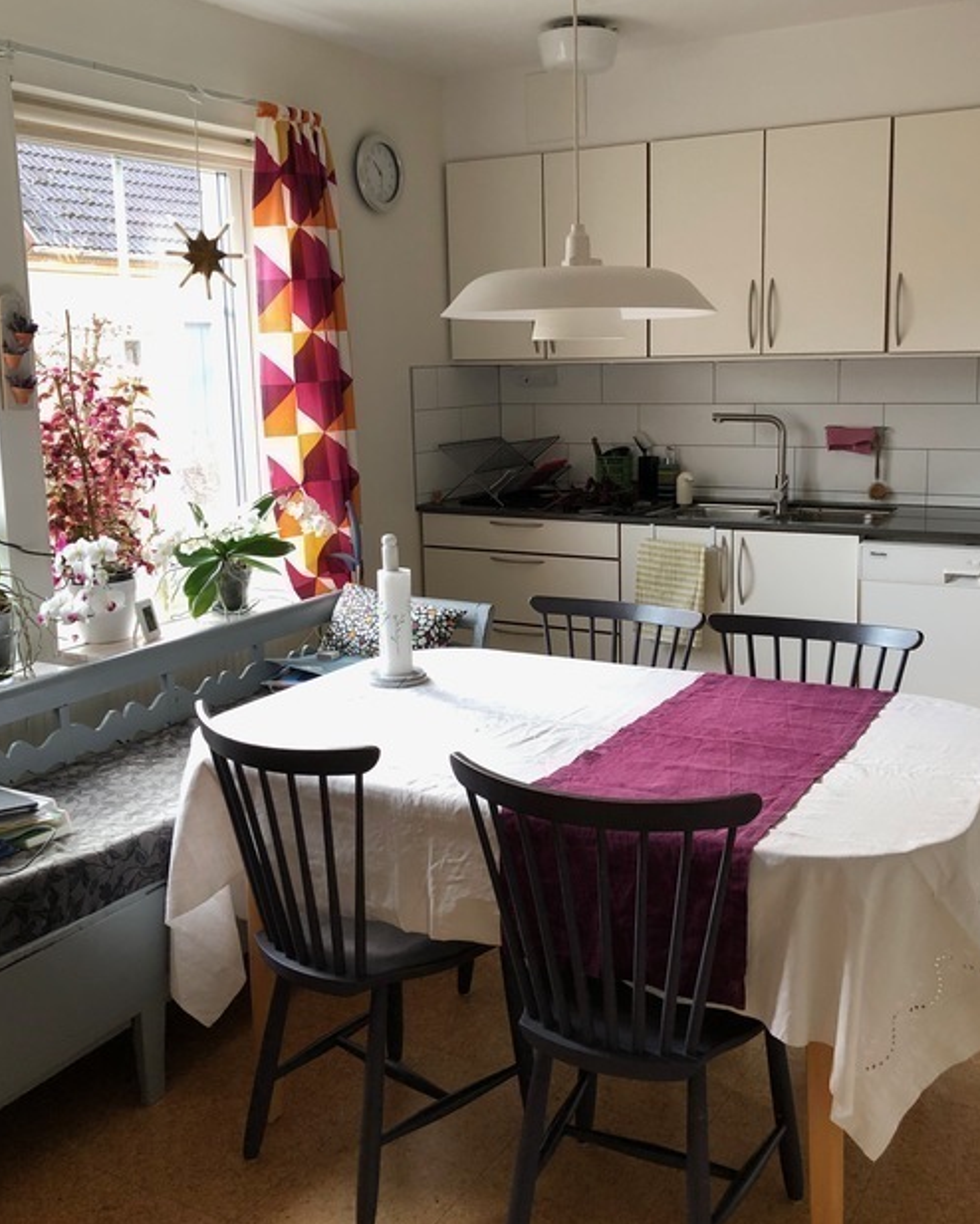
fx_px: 1232
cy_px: 565
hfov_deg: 43.4
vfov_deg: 52.8
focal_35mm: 34
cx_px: 522
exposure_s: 1/30
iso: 32
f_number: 1.8
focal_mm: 3.99
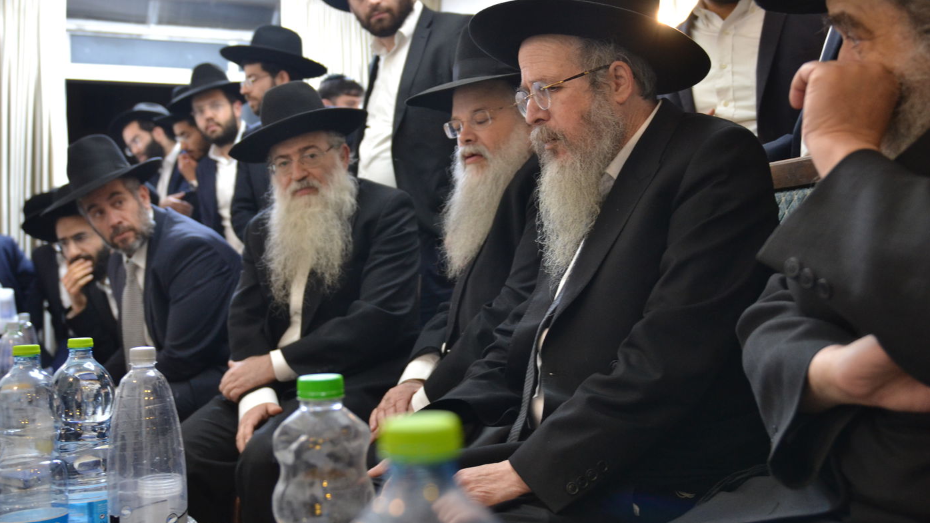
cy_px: 220
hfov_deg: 49.4
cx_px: 465
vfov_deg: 29.0
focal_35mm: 41
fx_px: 1011
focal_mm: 26
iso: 800
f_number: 2.8
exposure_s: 1/60
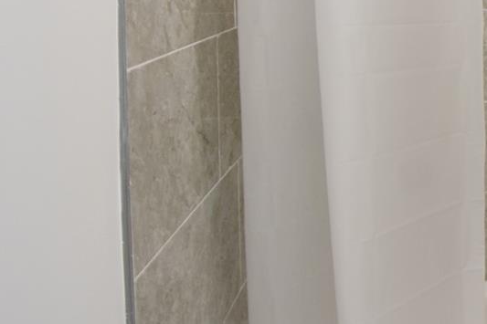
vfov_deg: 28.4
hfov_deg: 30.3
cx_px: 686
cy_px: 17
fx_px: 609
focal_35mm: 45
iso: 250
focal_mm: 10
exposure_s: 1/60
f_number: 4
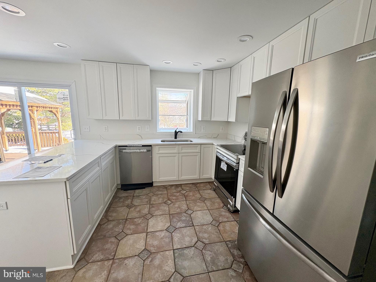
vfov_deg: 85.7
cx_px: 188
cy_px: 141
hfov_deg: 102.1
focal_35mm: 14
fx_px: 152
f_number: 2.2
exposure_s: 1/116
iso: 100
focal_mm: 2.22
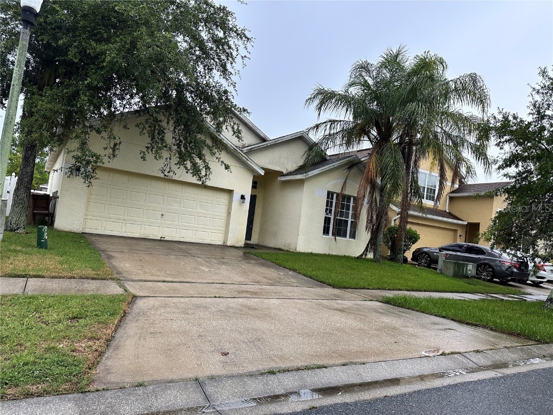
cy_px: 208
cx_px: 276
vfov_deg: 56.8
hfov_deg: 71.6
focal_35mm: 24
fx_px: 383
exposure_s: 1/121
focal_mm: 6.86
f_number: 1.78
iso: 160
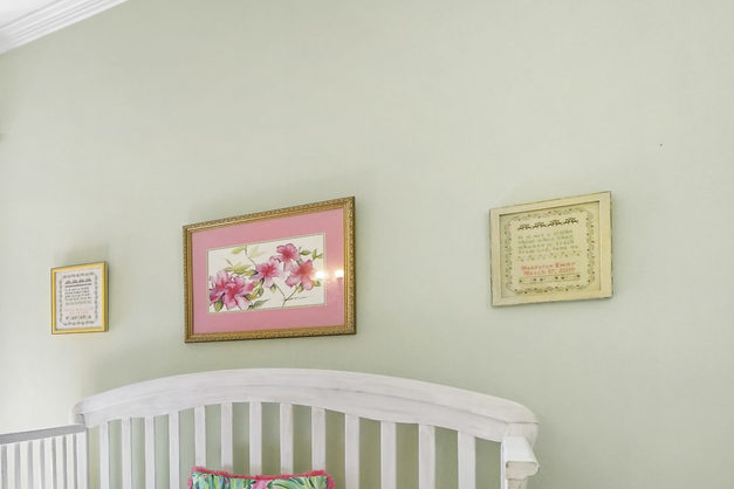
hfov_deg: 42.8
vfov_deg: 40.3
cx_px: -119
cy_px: 401
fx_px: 632
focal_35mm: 31
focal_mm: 12
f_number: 7.1
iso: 800
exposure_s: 1/50
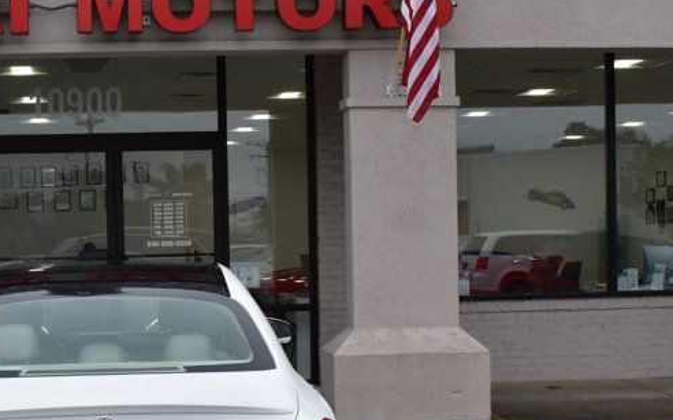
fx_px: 1283
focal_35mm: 70
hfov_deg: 28.9
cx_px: 161
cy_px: 309
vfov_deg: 18.5
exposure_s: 1/125
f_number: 9
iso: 400
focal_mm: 22
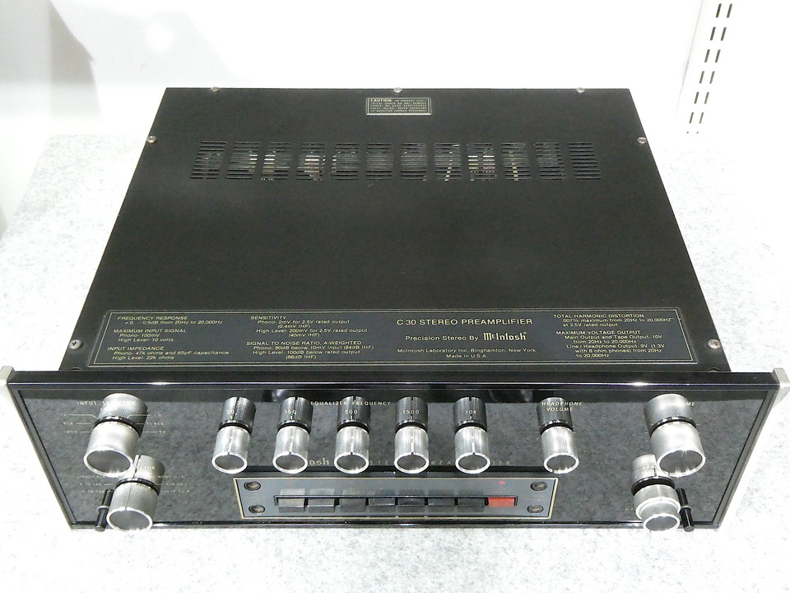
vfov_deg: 38.7
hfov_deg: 50.1
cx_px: 395
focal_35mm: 37
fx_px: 844
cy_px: 296
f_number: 6.3
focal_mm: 6.7
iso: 2000
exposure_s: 1/5
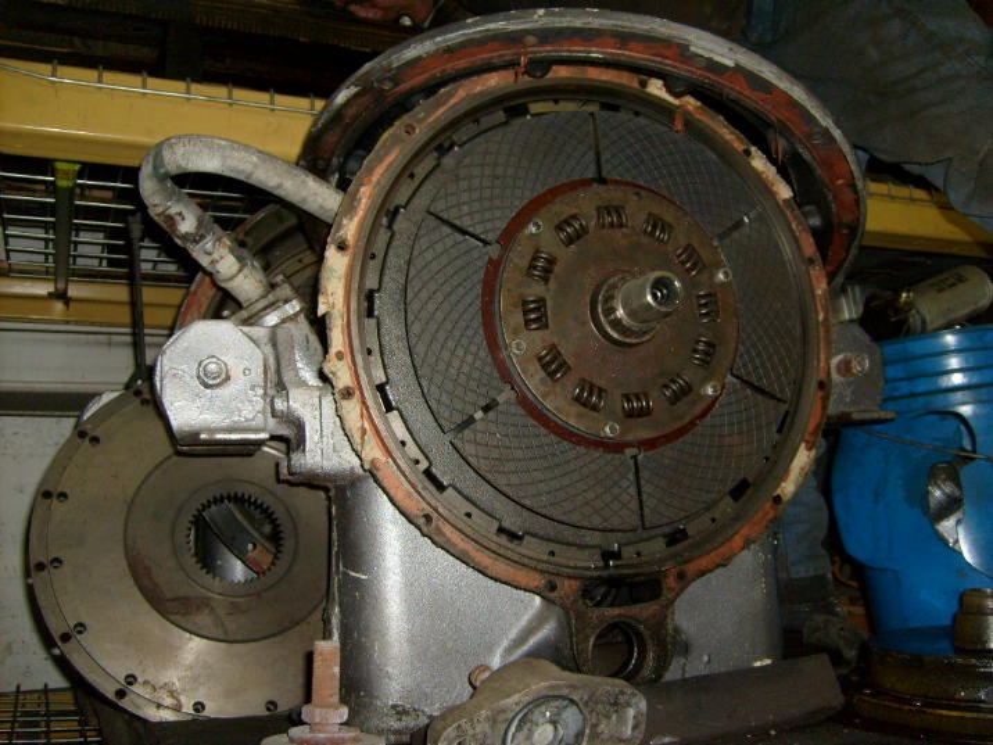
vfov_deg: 40.7
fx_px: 1004
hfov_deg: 52.6
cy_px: 372
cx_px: 496
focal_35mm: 35
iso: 100
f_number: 2.8
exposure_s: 1/45
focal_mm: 5.8
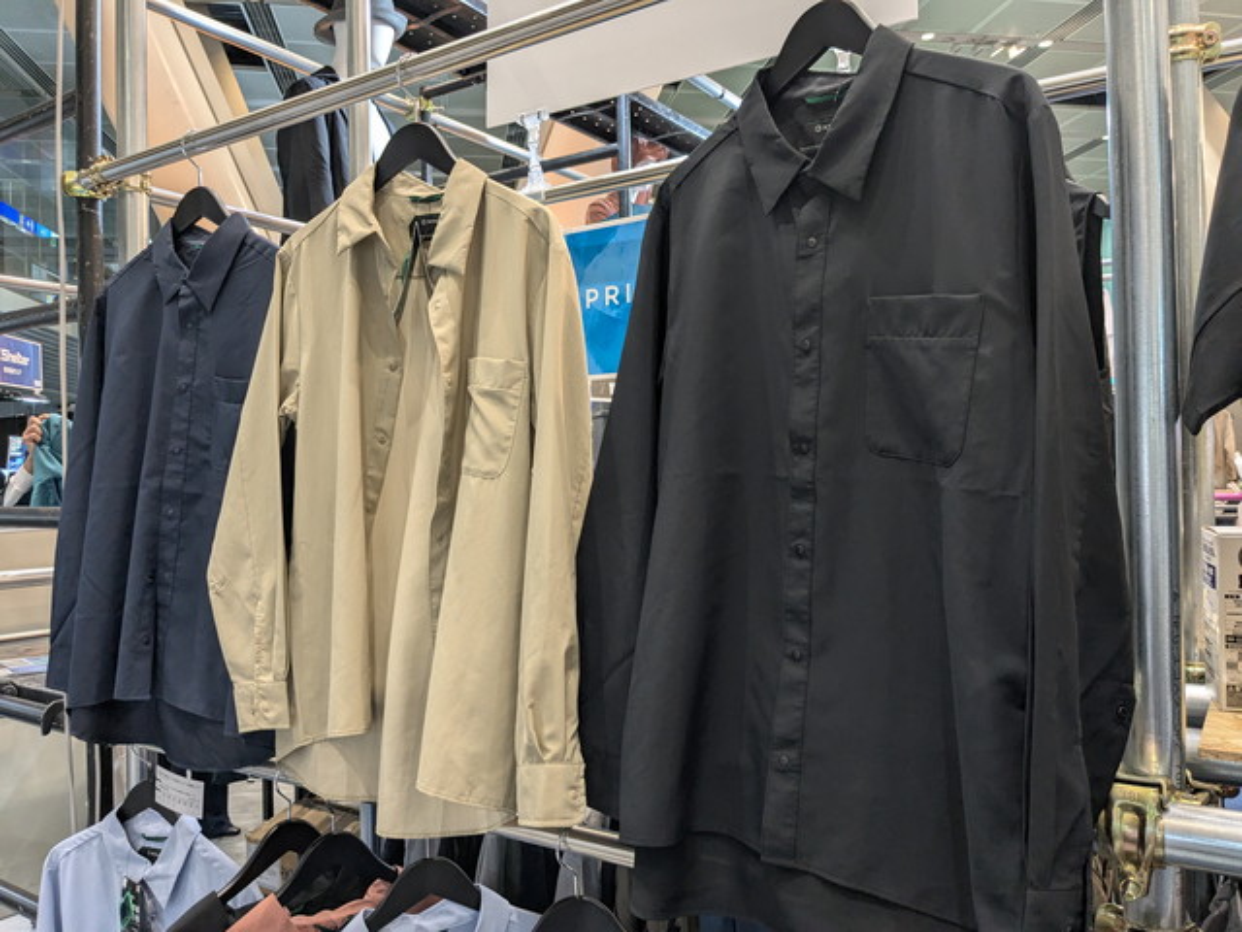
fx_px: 969
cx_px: 621
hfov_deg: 65.3
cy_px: 466
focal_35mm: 27
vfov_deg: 51.4
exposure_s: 1/99.9
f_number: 1.73
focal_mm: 4.38
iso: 203
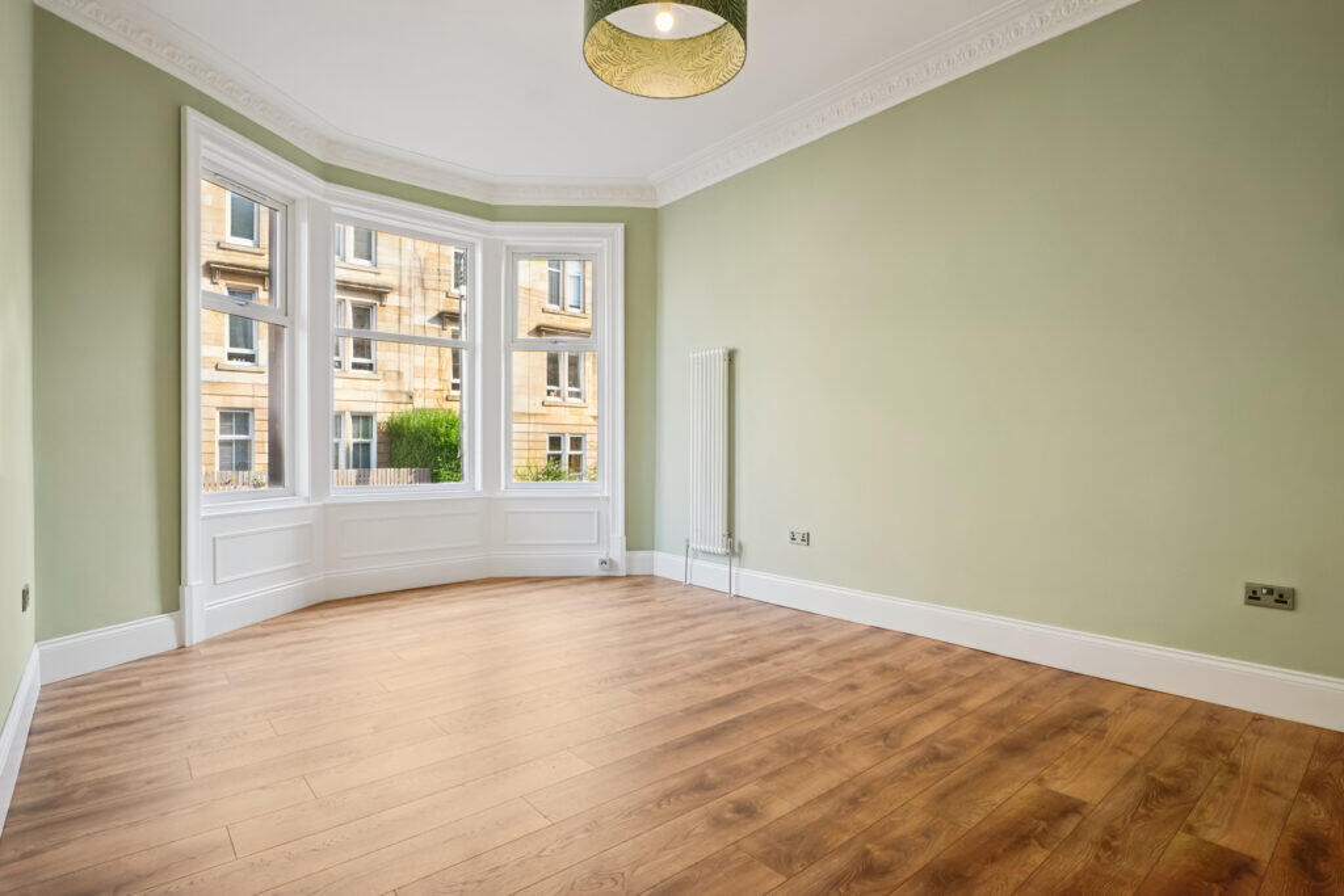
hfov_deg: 95.0
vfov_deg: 72.1
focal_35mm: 16
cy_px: 448
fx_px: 616
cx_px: 672
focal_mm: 11
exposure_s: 1/50
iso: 250
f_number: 9
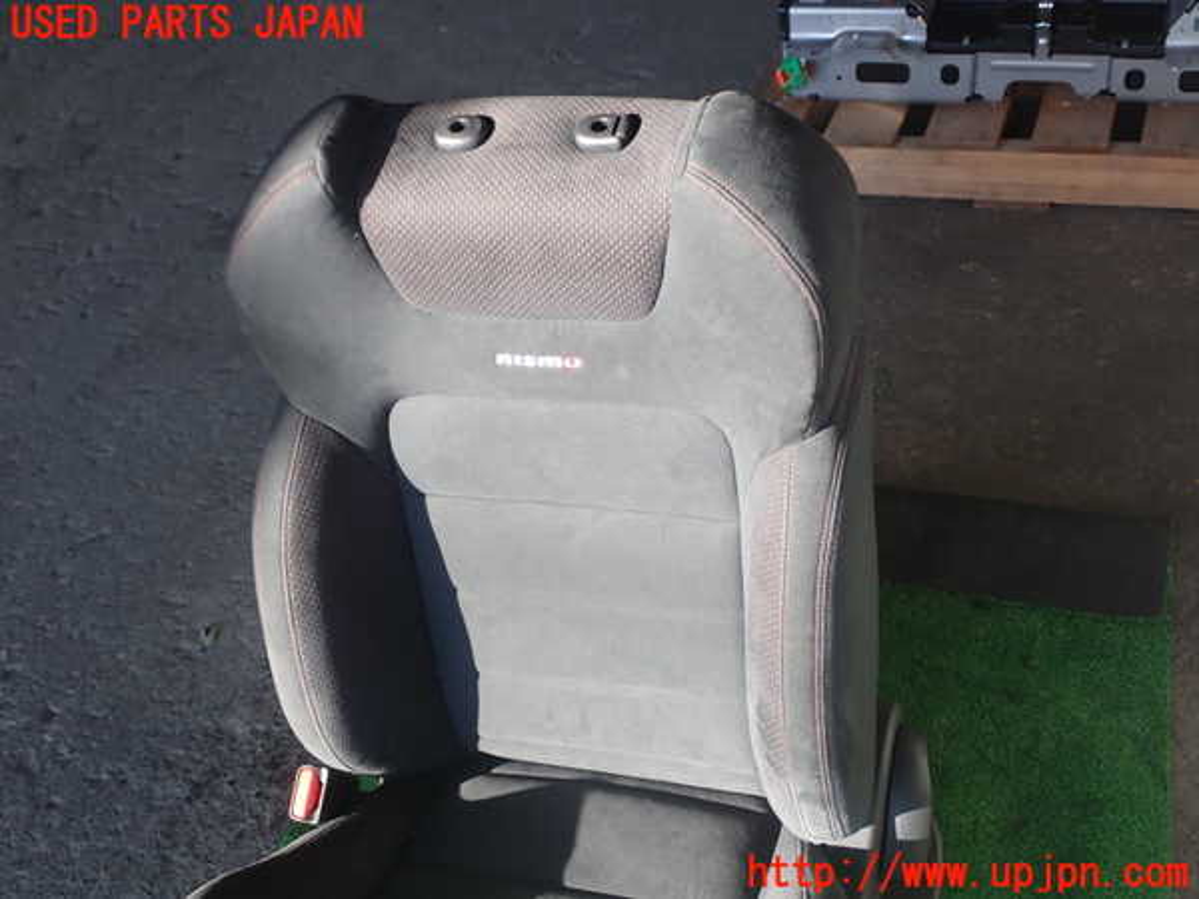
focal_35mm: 41
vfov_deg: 35.1
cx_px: 600
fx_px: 1420
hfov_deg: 45.8
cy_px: 450
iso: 100
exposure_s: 1/80
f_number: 4
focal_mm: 7.31
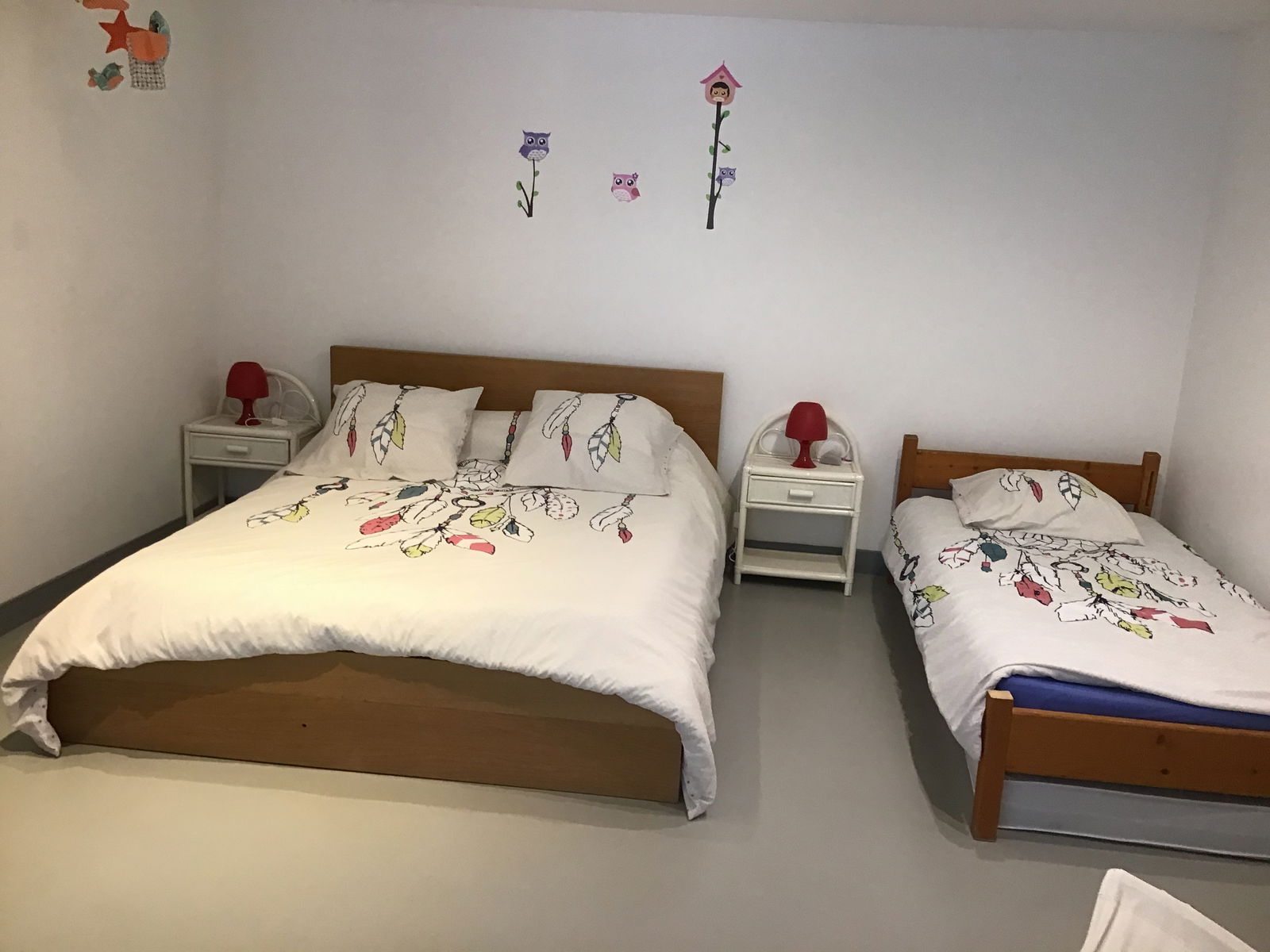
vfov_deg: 45.4
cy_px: 476
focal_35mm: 31
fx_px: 1137
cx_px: 635
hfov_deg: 58.4
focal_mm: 3.3
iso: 100
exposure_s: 1/33
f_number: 2.4
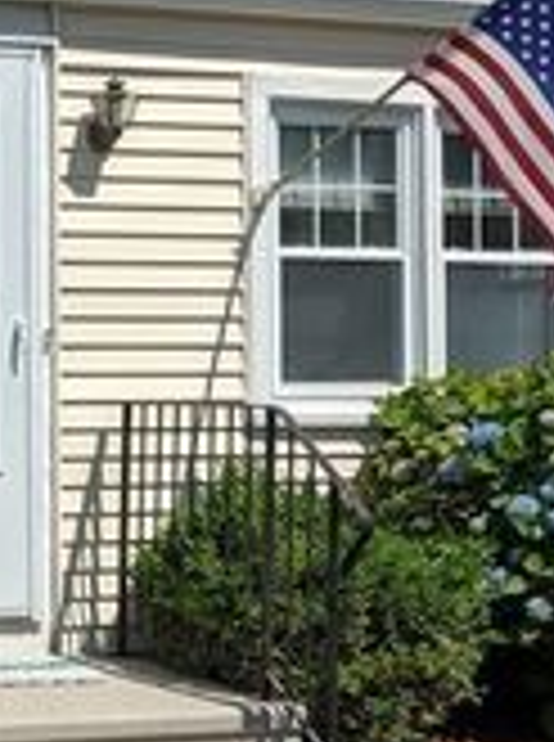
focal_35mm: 82
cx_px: -230
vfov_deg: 23.9
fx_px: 1757
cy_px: 331
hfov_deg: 16.6
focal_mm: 4.44
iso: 49
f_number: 1.8
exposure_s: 1/4673
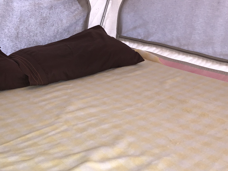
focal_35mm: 50
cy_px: 104
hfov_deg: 37.3
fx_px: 329
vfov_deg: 29.0
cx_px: 57
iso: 20
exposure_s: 1/39
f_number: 1.8
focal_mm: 3.99
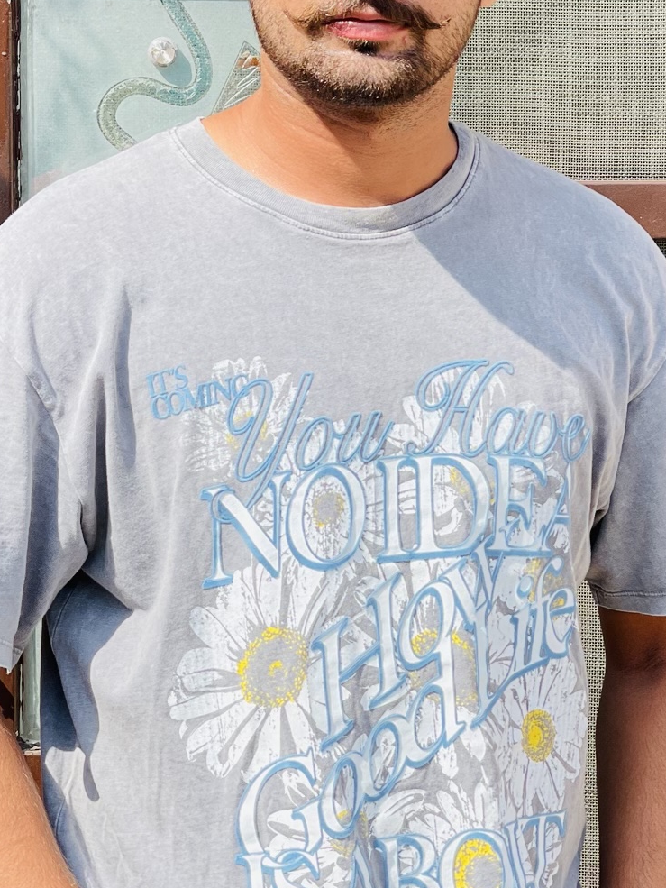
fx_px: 3360
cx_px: 308
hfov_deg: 11.3
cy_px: 389
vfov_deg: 15.0
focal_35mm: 131
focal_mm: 7.5
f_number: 2.2
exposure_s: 1/809
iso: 32
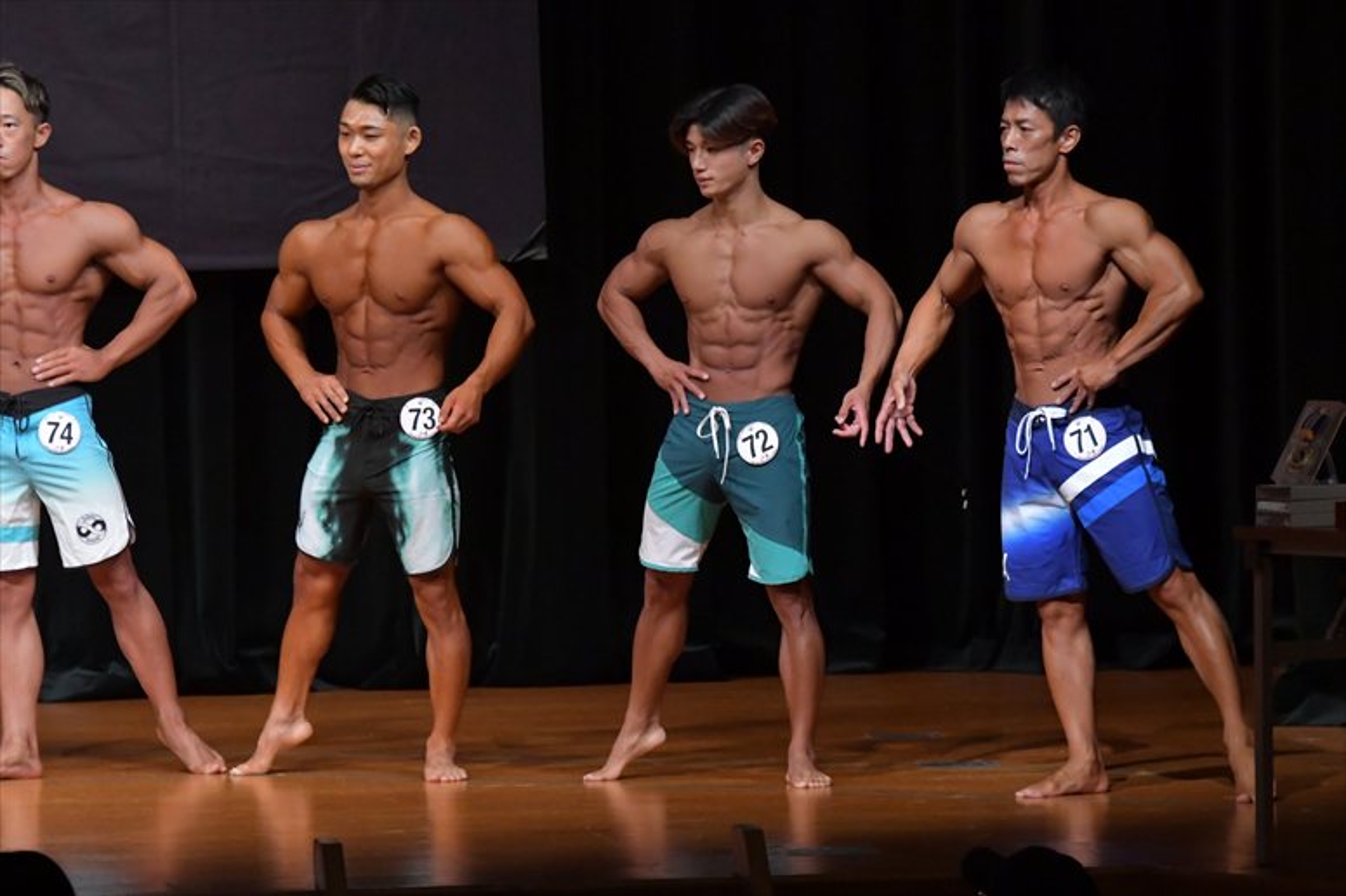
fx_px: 10090
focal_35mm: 270
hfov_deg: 7.6
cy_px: 448
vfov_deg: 5.1
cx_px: 673
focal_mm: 180
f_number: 5.6
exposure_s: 1/400
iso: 5000
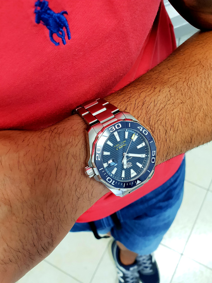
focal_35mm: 26
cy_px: 142
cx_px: 106
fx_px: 212
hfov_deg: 53.1
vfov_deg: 67.3
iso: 250
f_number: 2.4
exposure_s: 1/50
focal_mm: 4.3
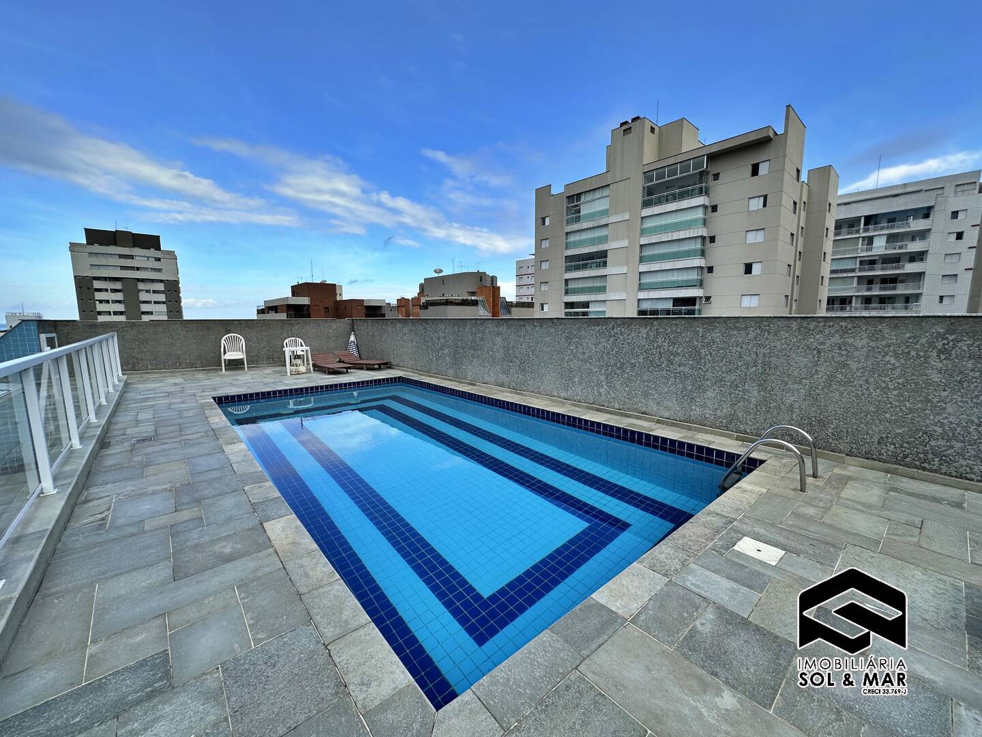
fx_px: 397
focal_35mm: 14
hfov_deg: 102.1
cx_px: 491
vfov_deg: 85.7
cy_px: 368
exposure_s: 1/868
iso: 40
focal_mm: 2.22
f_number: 2.2
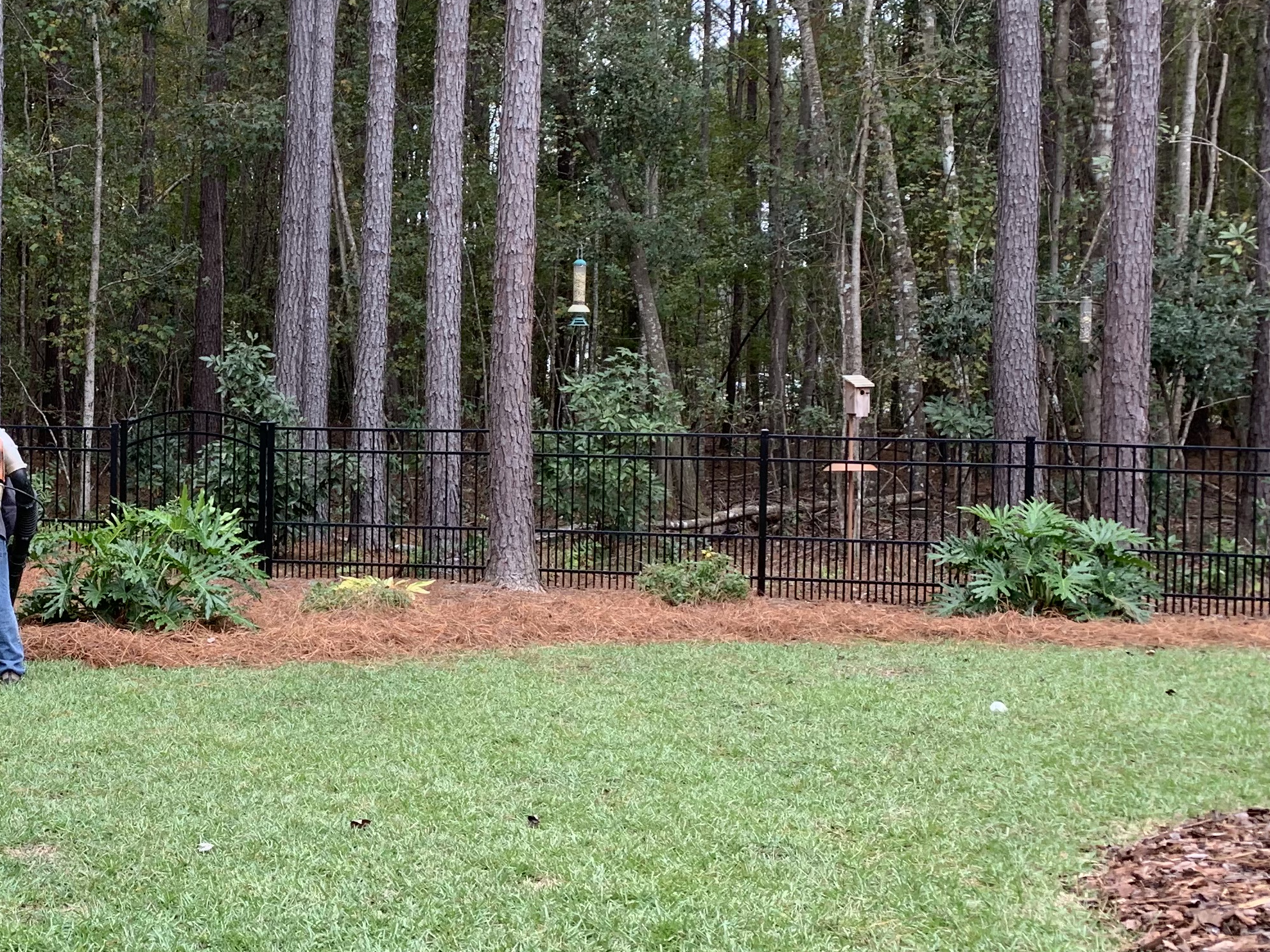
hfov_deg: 33.7
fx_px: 1944
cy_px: 417
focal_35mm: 53
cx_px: 60
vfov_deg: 27.5
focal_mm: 4.25
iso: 25
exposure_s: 1/122
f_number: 1.8
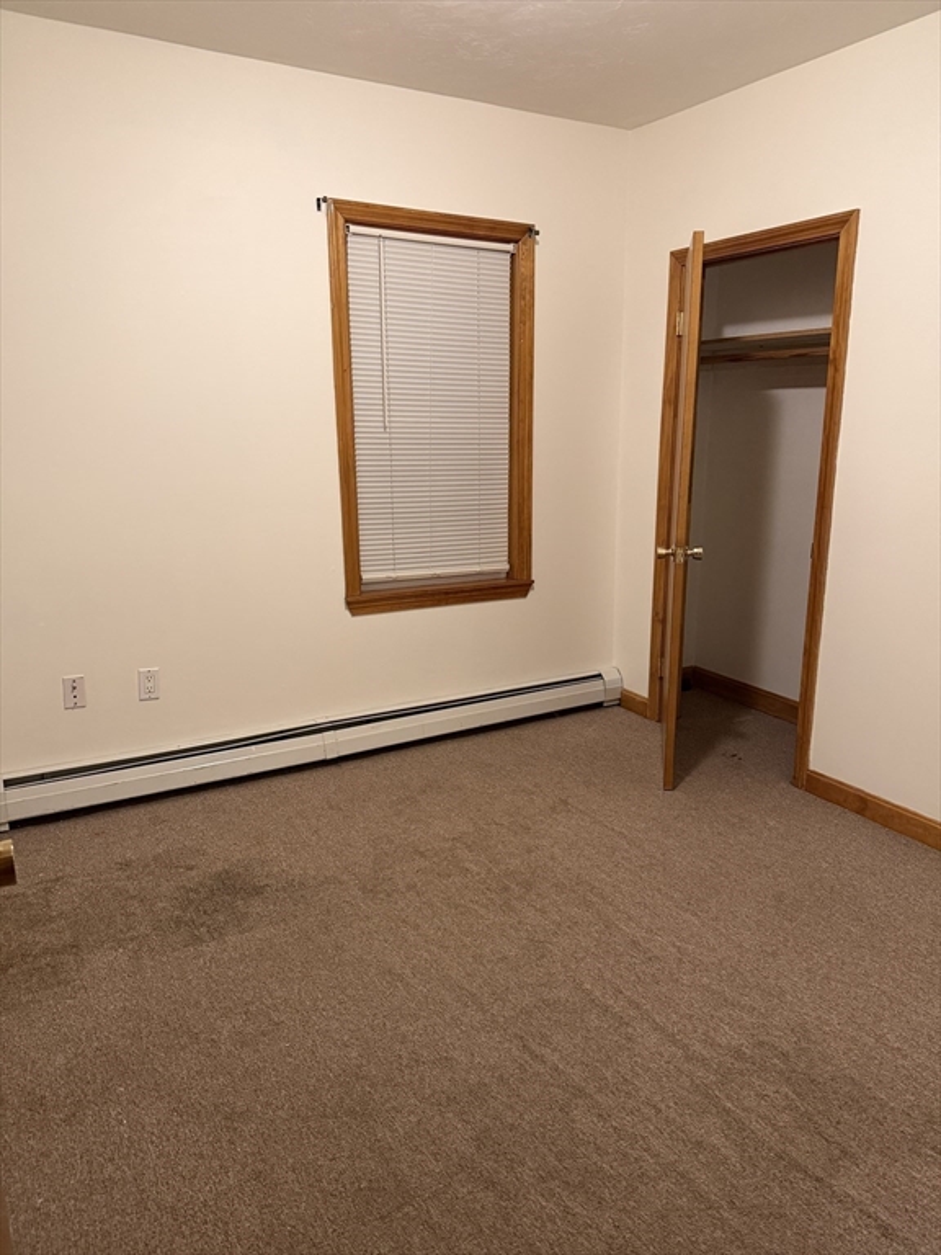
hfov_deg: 56.8
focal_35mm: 24
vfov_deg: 71.6
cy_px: 628
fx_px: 870
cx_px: 470
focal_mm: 6.76
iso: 400
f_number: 1.78
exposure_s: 1/60
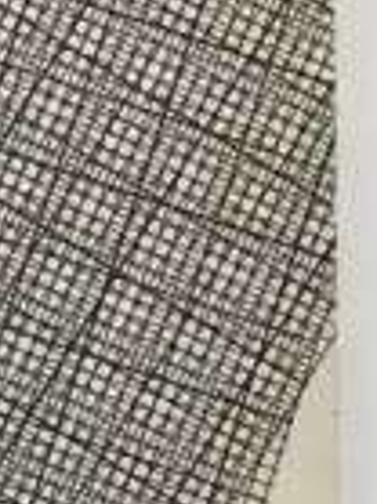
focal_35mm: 207
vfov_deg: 9.5
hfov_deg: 6.7
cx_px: -598
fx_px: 3011
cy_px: 580
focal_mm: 3.99
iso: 32
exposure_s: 1/100
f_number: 1.8
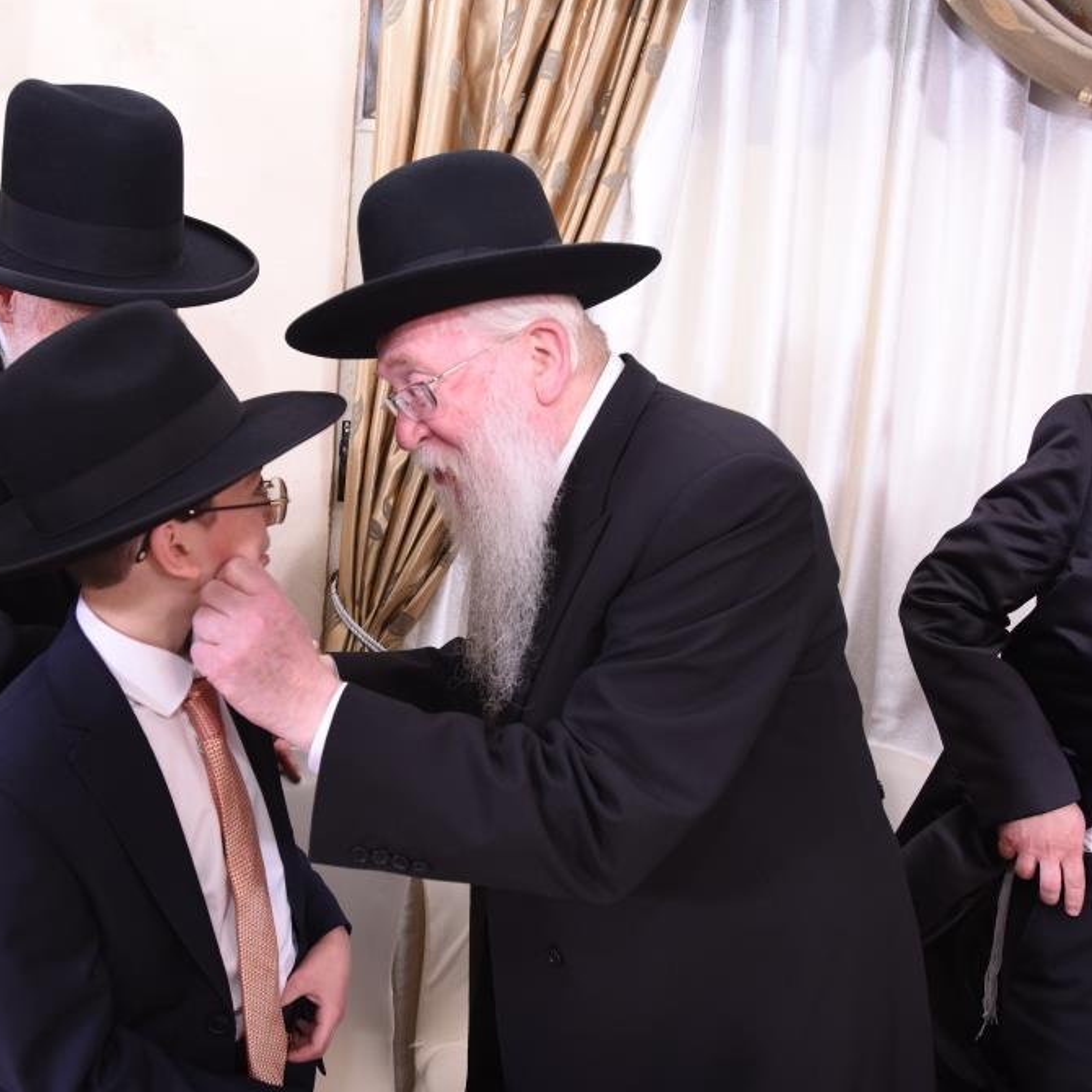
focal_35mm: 26
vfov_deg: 60.9
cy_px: 553
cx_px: 417
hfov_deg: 60.2
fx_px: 928
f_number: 4.5
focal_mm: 20
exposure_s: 1/125
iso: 400
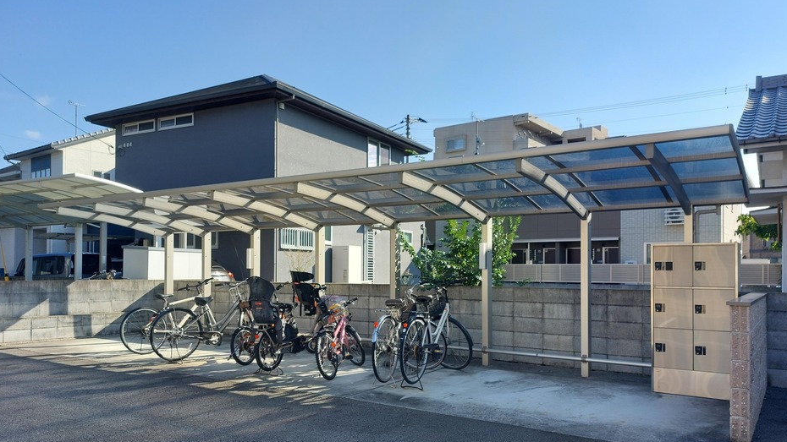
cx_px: 404
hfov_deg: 69.9
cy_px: 261
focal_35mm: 27
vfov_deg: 42.7
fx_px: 563
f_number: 1.8
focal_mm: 5.23
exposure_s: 1/574
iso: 25
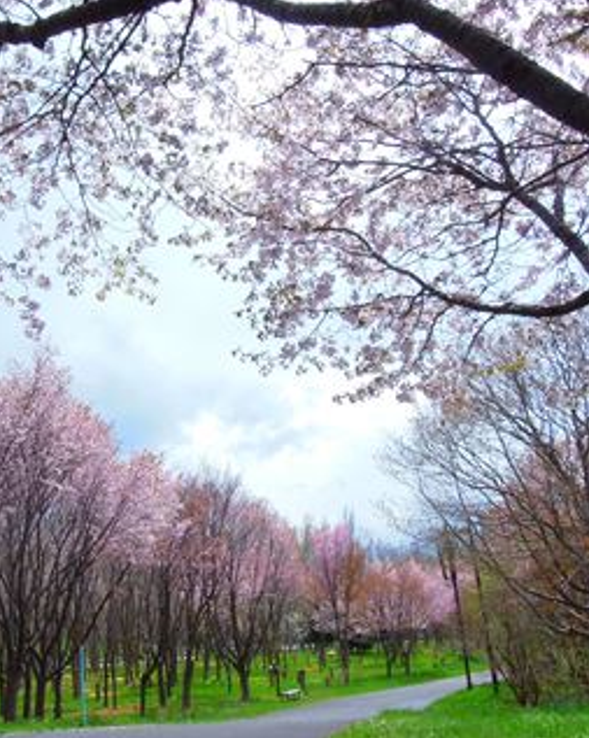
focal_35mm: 37
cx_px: 168
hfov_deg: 39.3
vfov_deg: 49.1
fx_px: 807
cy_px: 378
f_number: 8
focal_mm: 4.3
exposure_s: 1/400
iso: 160
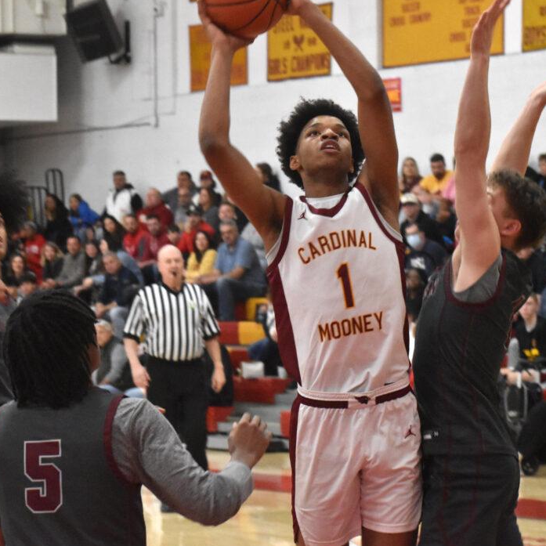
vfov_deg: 10.9
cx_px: 285
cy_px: 268
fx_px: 2873
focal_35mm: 161
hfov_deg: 10.9
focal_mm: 80
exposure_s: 1/200
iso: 6400
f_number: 6.3
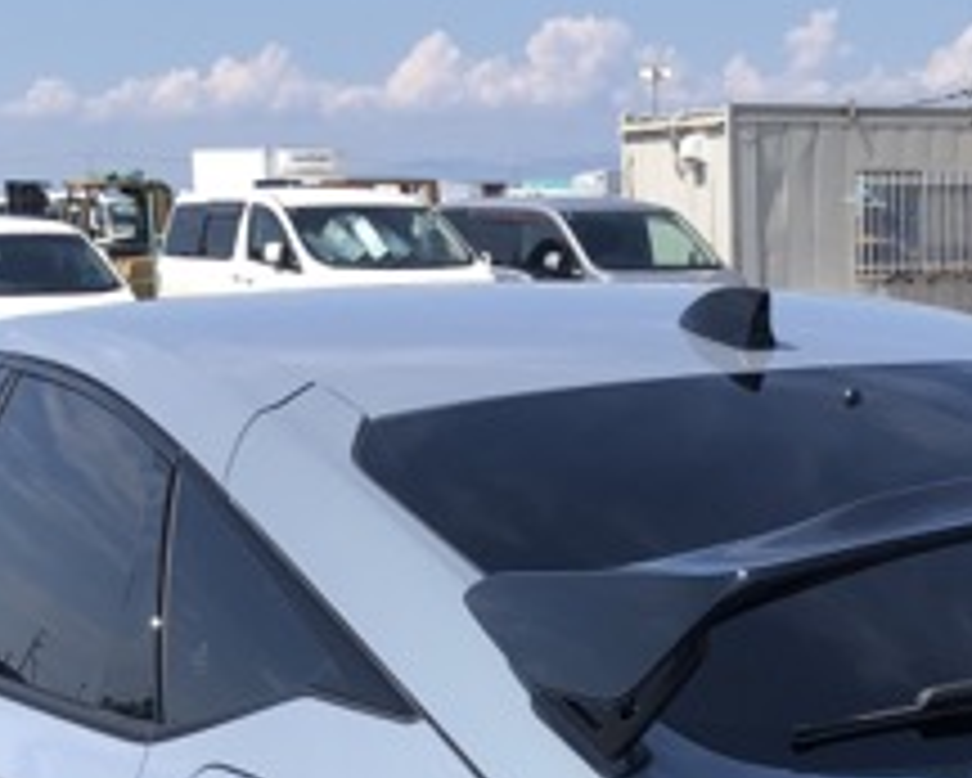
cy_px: 971
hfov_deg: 23.2
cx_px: 783
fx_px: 2331
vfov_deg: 17.9
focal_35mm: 81
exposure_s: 1/1453
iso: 20
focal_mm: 3.99
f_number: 1.8
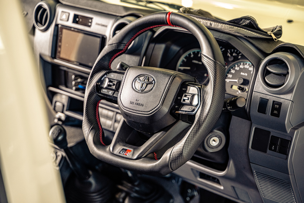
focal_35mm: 75
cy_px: 102
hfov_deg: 27.0
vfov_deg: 18.2
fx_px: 633
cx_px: 152
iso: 1600
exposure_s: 1/125
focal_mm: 75
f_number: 2.8
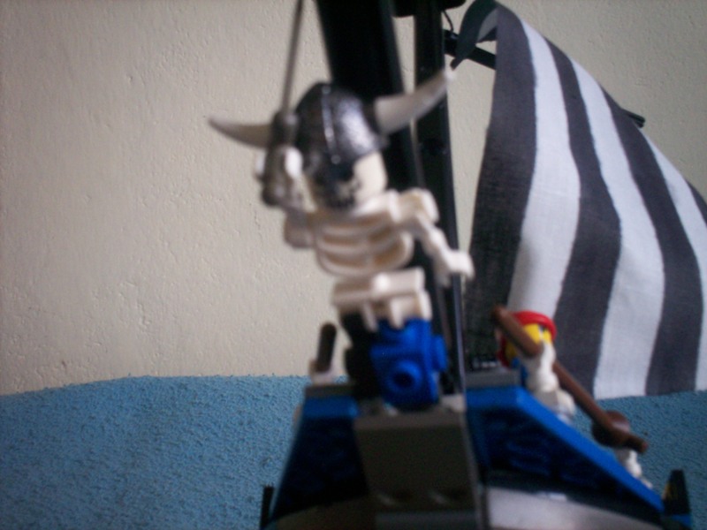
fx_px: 735
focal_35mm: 36
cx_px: 354
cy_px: 265
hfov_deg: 51.4
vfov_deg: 39.7
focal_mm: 6
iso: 200
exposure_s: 1/8
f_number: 4.5
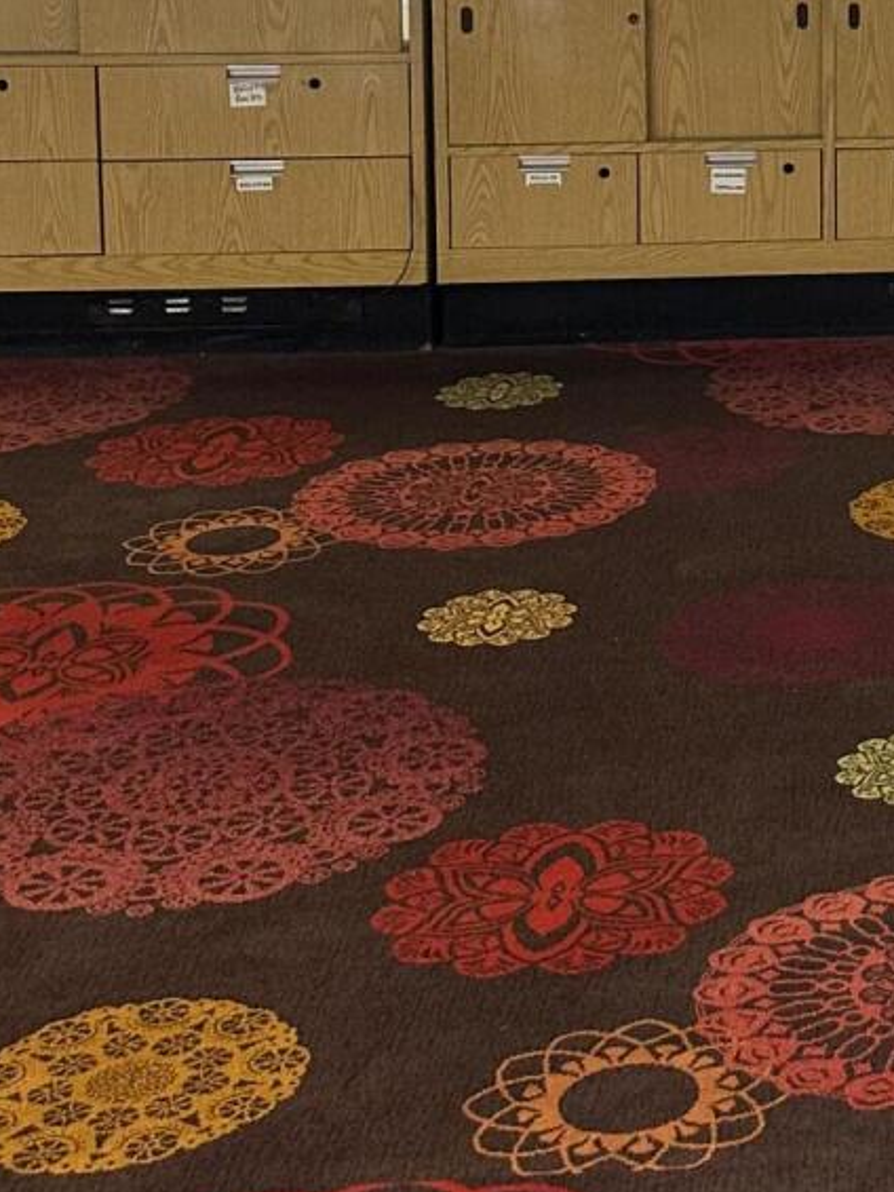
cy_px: -89
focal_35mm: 85
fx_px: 2926
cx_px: 1373
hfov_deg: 15.8
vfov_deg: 21.9
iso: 125
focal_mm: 6.86
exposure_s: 1/60
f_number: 1.78
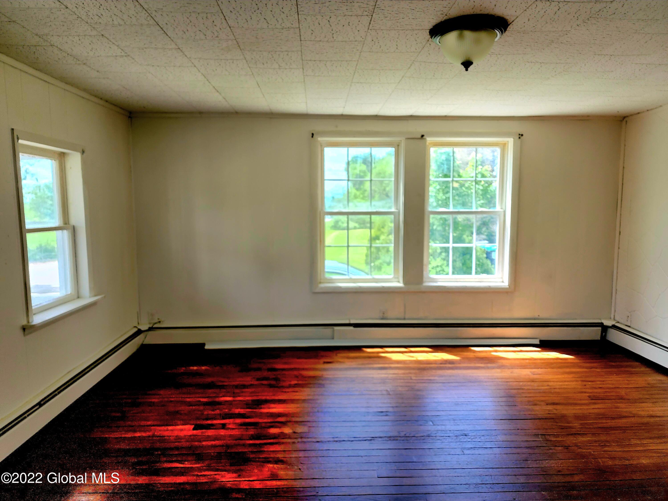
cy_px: 250
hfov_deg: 73.9
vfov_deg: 58.9
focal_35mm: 23
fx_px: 444
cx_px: 334
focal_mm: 6.4
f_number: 1.8
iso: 40
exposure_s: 1/182
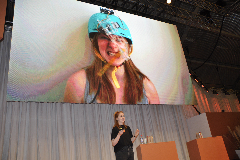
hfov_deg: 67.4
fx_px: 180
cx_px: 120
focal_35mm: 27
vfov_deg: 47.8
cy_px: 80
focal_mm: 18
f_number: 3.5
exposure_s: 1/160
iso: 400
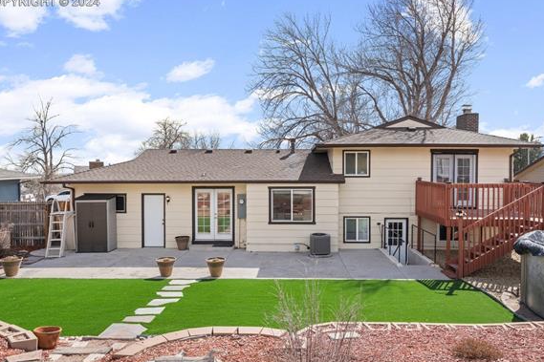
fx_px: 408
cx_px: 289
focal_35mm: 27
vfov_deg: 47.9
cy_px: 177
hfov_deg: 67.3
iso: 100
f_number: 10
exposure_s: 1/50
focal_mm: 24
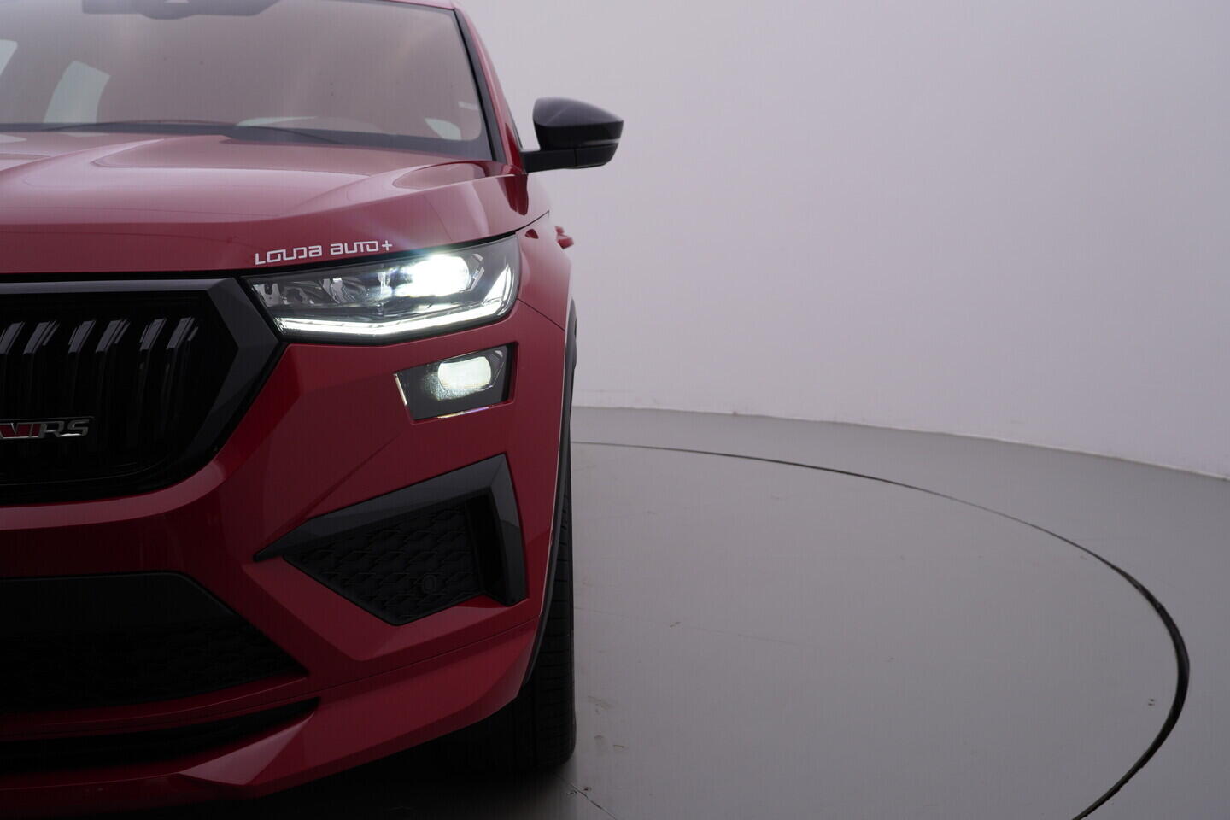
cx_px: 615
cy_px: 410
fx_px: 1230
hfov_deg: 53.1
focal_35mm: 36
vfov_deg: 36.9
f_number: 5
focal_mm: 24
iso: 125
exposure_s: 1/125
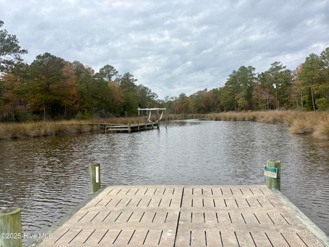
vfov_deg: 53.1
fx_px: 247
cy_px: 124
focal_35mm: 26
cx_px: 164
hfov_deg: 67.3
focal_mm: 5.96
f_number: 1.6
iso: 50
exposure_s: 1/2451
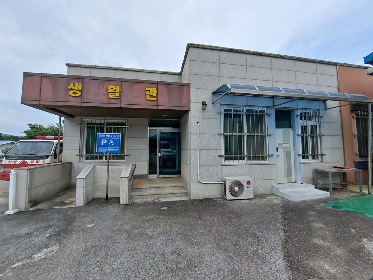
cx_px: 186
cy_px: 140
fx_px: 140
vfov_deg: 89.9
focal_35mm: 13
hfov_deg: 106.2
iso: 40
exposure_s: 1/1513
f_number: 2.2
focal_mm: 1.74
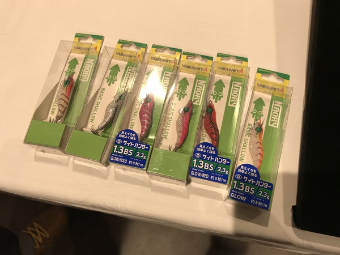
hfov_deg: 63.4
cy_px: 128
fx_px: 275
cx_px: 170
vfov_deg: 49.7
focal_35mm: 28
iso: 25
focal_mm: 3.99
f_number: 1.8
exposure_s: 1/30
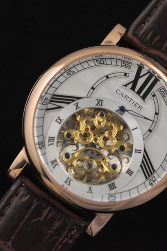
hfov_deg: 5.8
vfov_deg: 8.7
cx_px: 101
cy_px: 126
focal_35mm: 238
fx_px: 1654
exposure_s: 1/2000
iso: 1600
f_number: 4
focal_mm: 105
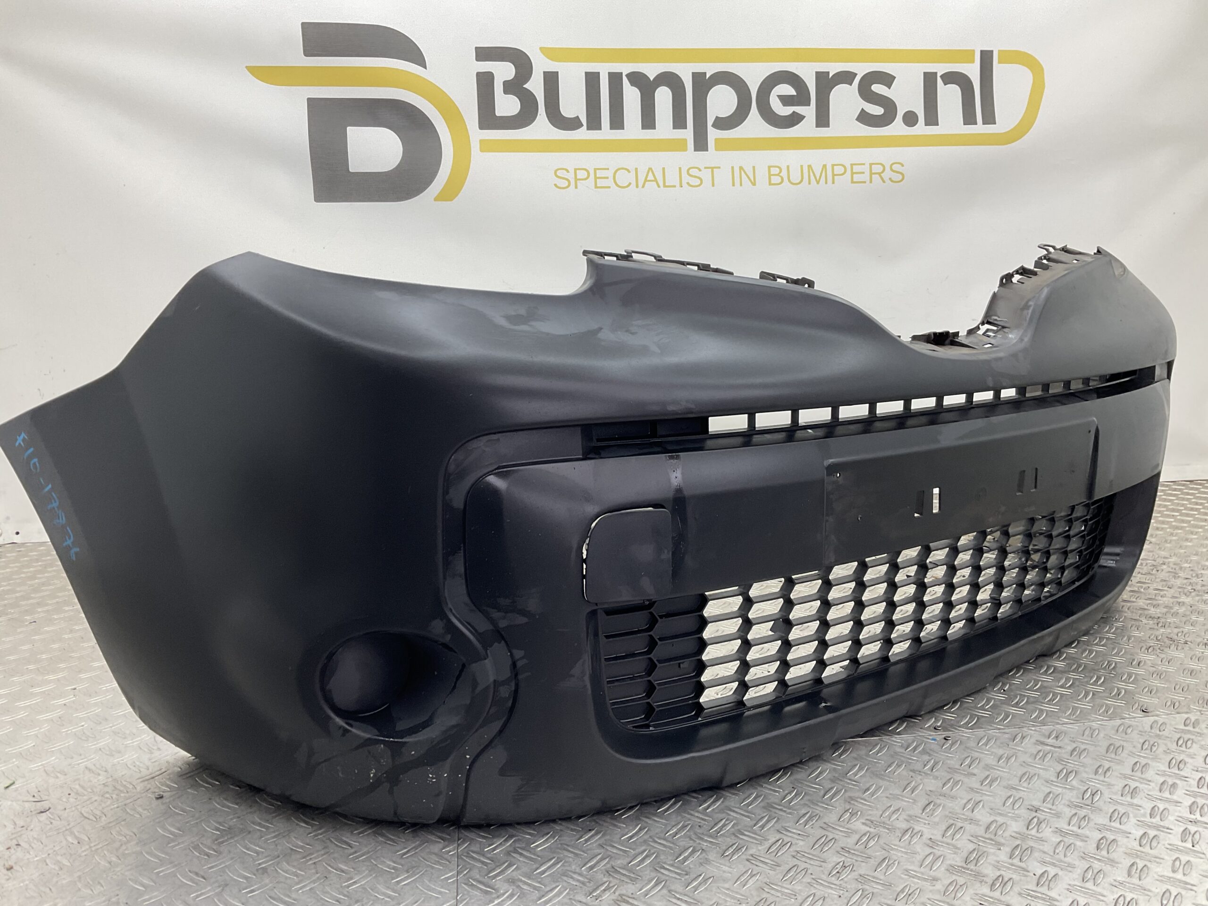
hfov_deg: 61.7
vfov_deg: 48.2
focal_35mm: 29
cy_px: 453
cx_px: 604
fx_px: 1012
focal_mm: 3
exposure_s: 1/120
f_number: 1.8
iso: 32
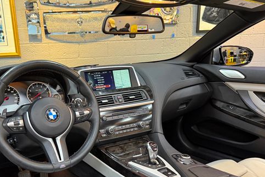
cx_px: 106
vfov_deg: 39.6
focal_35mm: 33
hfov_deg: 56.8
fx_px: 243
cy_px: 115
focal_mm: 6.76
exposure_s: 1/60
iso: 320
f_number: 1.78
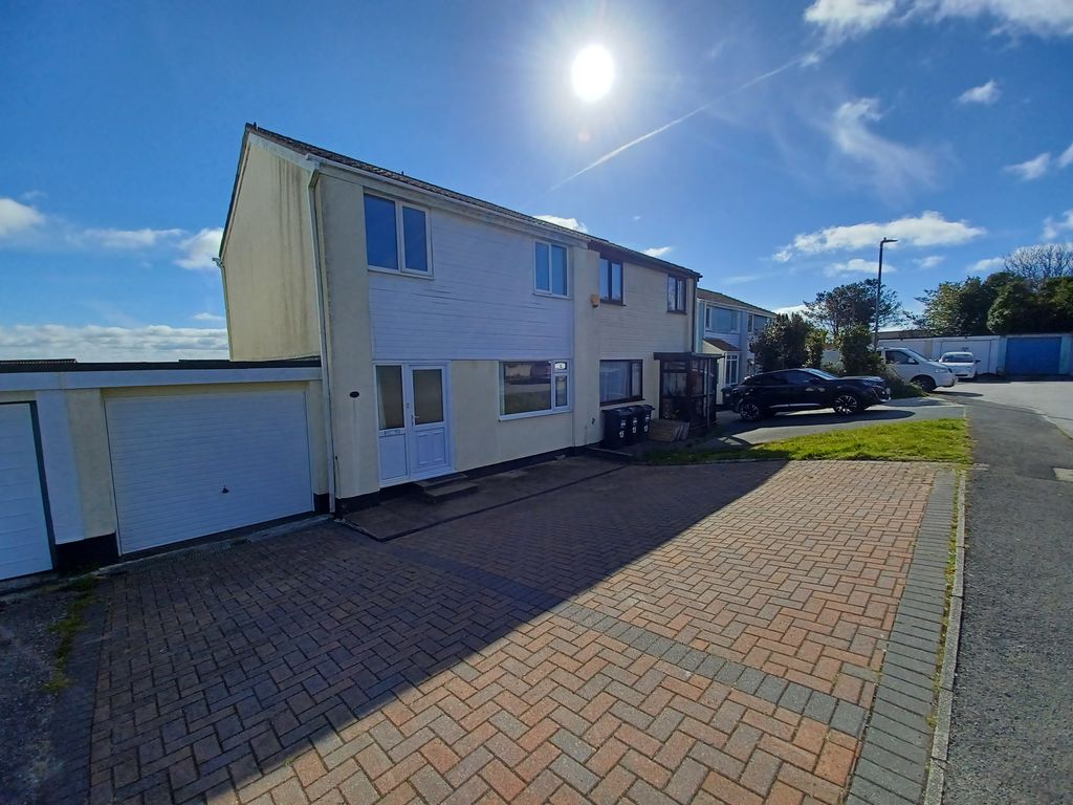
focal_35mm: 13
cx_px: 536
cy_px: 402
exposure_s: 1/1992
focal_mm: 1.42
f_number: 2.2
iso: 40
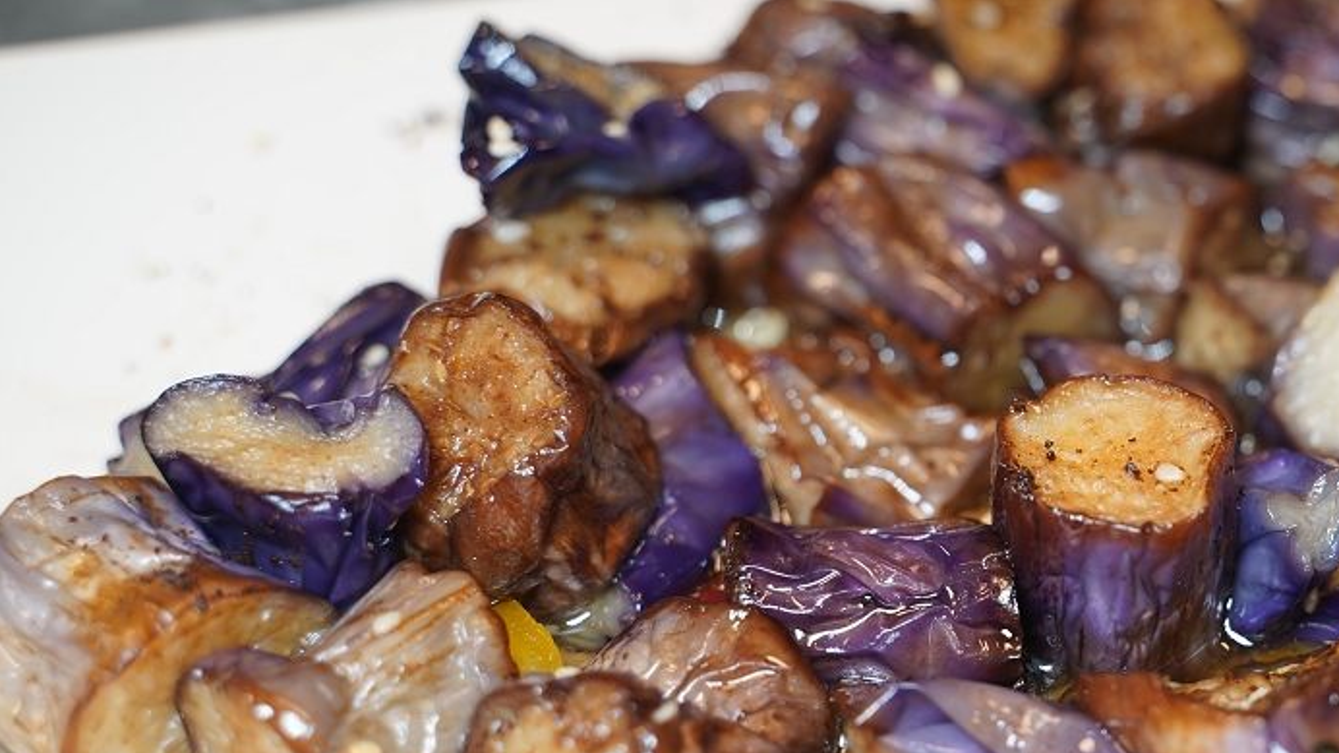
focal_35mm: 69
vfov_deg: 17.5
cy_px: 432
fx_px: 2449
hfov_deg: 29.5
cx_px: 1157
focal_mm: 38
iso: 400
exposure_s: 1/60
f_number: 4
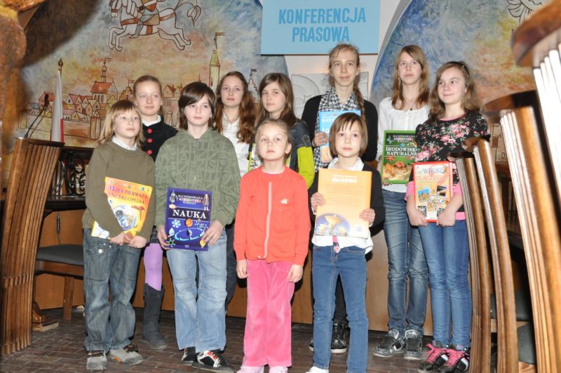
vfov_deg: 34.1
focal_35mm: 39
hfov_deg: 49.6
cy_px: 186
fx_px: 607
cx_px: 280
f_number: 6.3
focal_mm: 26
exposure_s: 1/60
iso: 1000
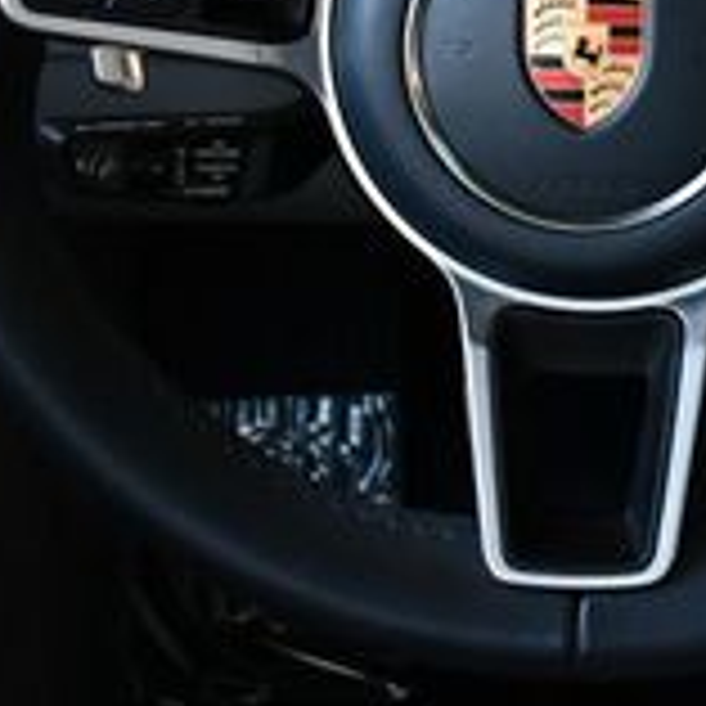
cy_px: -45
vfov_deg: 13.7
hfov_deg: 13.0
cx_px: 1156
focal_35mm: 125
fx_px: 2884
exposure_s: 1/250
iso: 800
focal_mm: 18
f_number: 3.5
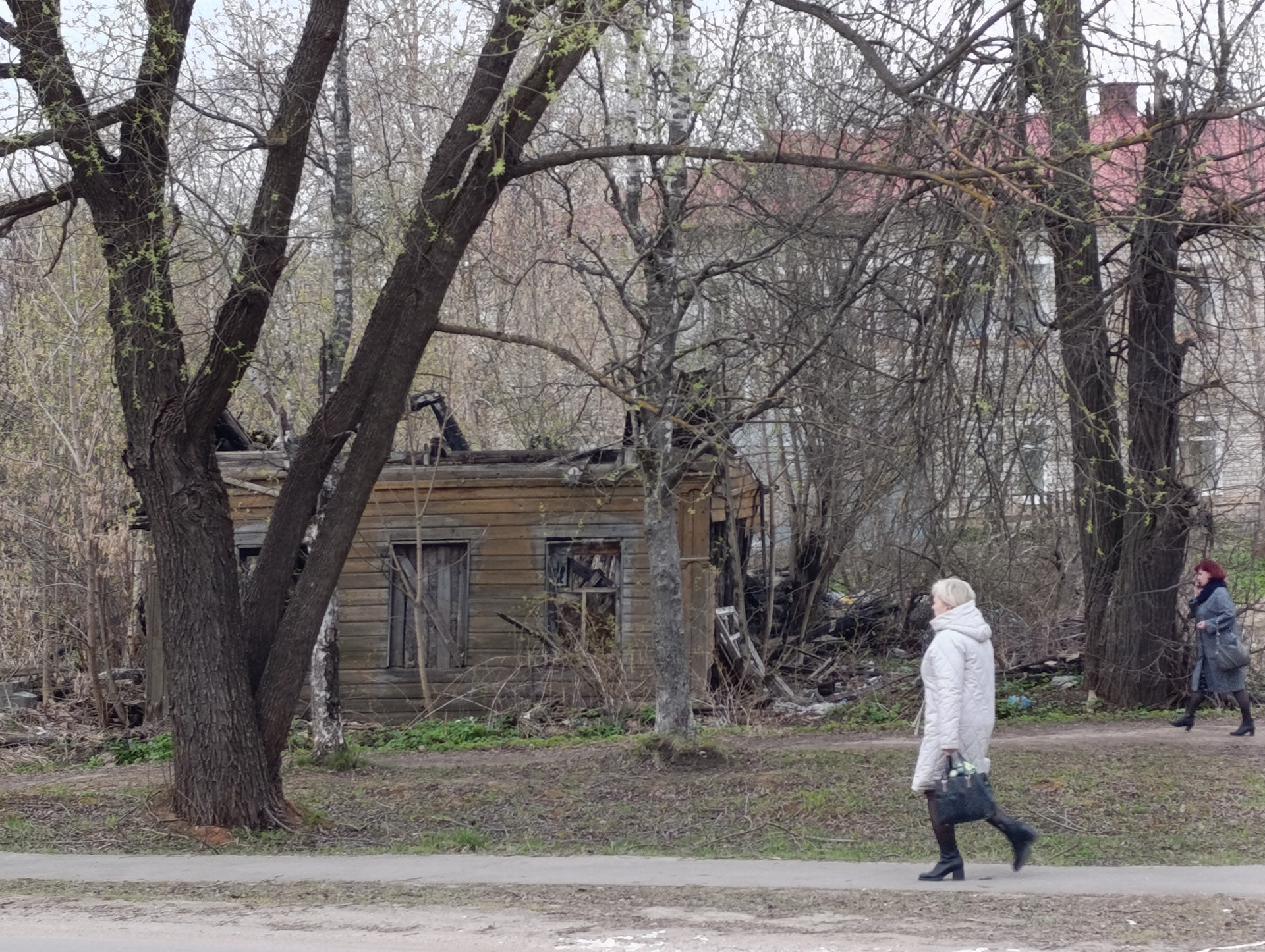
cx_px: 632
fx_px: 842
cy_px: 476
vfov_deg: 59.0
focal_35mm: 23
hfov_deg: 73.8
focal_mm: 6.14
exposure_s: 1/100
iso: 200
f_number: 1.6
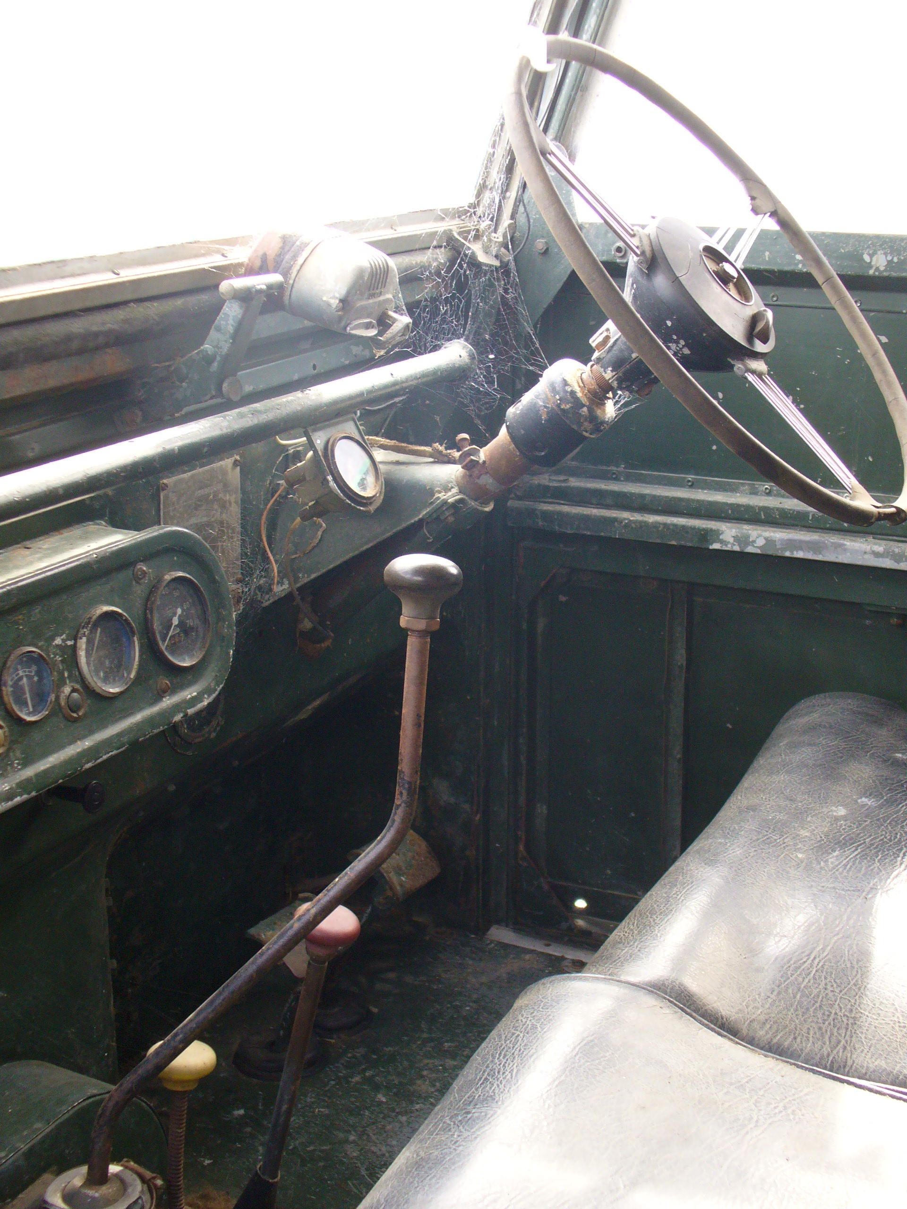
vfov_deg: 39.7
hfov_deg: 30.3
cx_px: 454
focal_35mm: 48
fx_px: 1677
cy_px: 604
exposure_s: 1/40
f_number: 3
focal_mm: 7.9
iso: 100
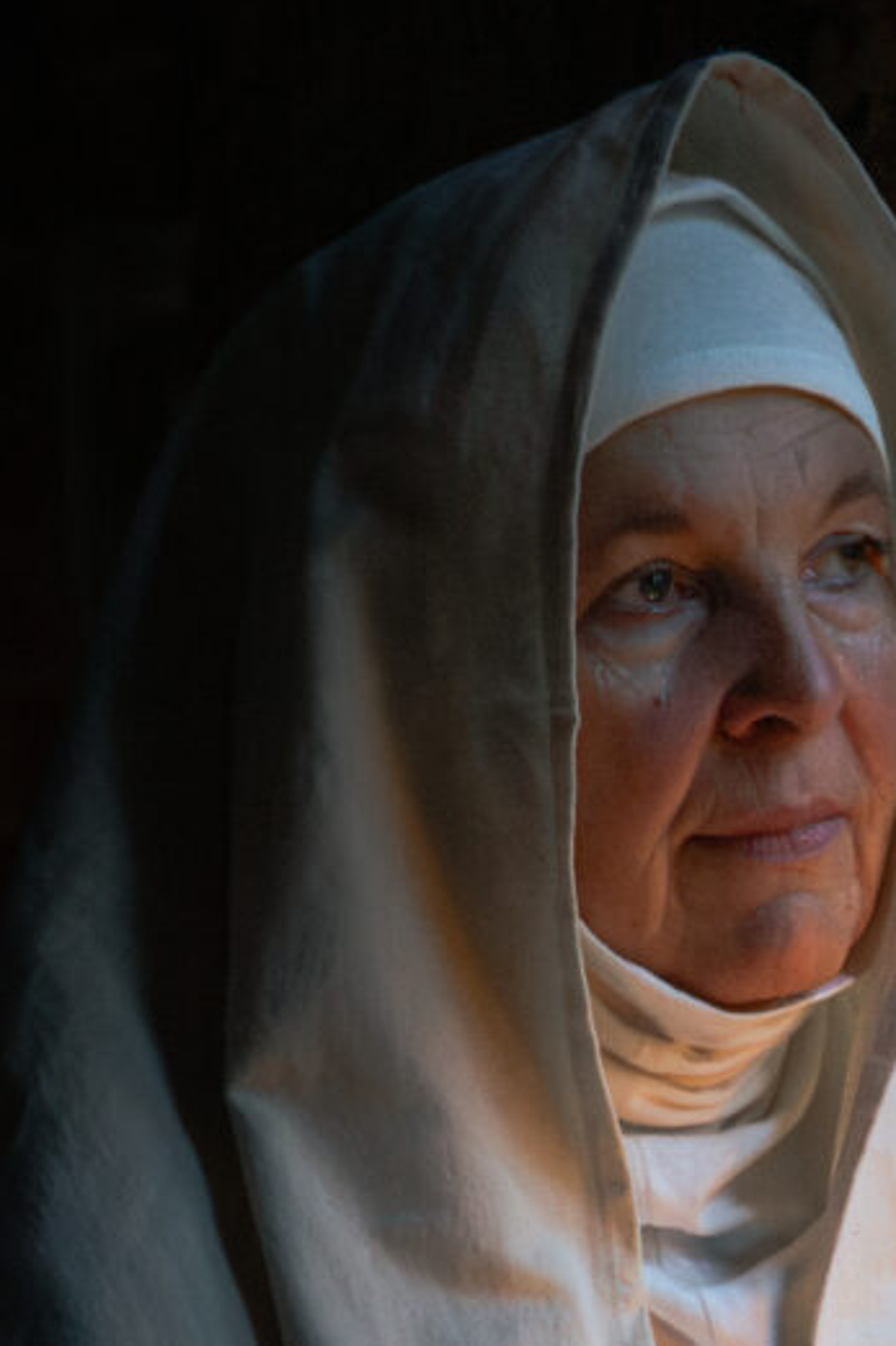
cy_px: 1279
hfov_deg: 4.4
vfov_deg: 6.6
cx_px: 839
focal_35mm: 311
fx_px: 11617
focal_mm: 90
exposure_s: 1/250
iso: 3200
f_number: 5.6
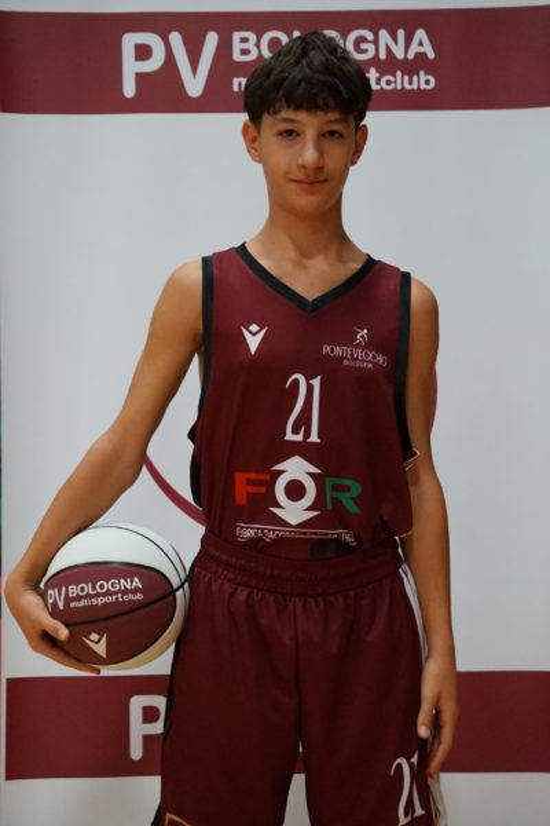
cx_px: 275
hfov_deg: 16.6
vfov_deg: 24.6
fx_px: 1890
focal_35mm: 82
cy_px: 413
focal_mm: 55
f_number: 4.5
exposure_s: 1/160
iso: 3200
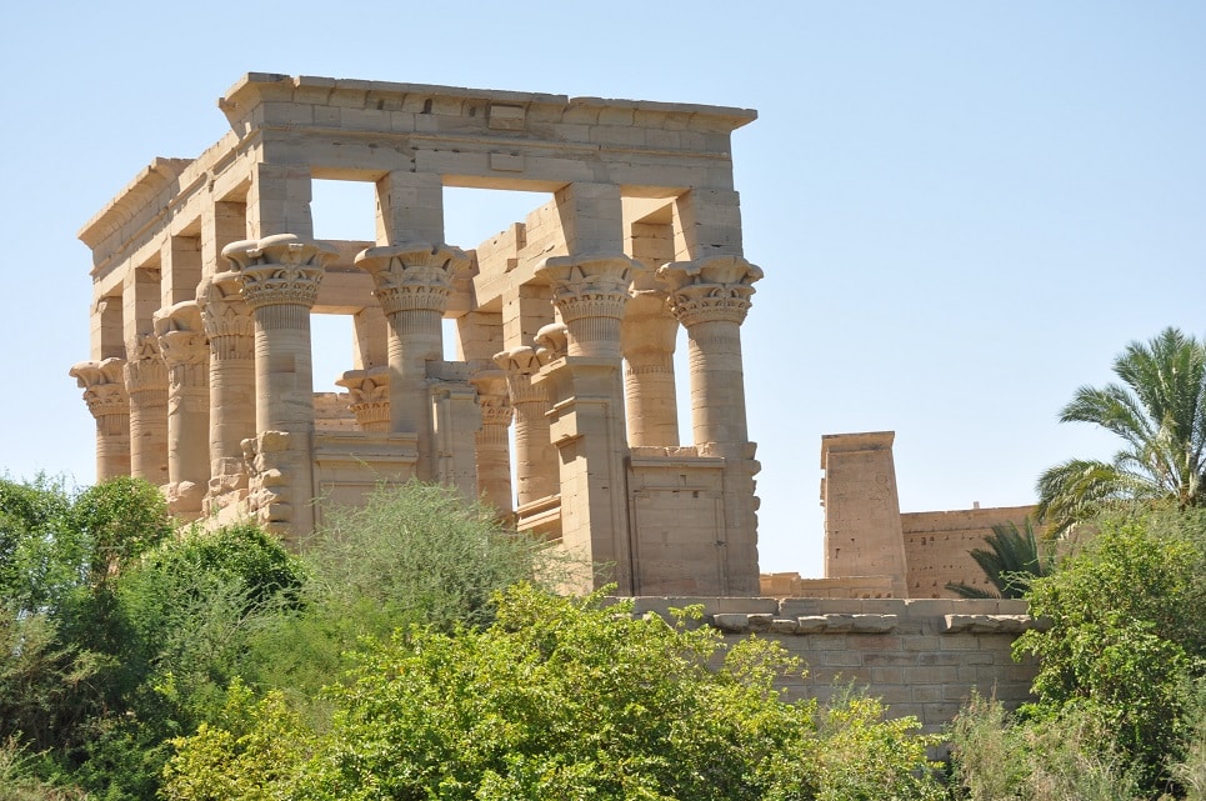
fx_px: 2760
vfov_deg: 16.5
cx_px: 603
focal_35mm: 82
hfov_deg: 24.6
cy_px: 400
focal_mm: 55
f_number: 8
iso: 200
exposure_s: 1/250
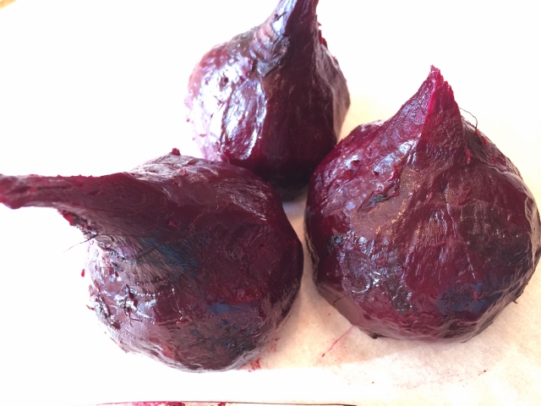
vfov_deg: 48.2
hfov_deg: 61.7
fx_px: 453
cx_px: 270
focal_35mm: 29
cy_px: 203
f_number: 2.2
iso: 64
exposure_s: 1/15
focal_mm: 4.15
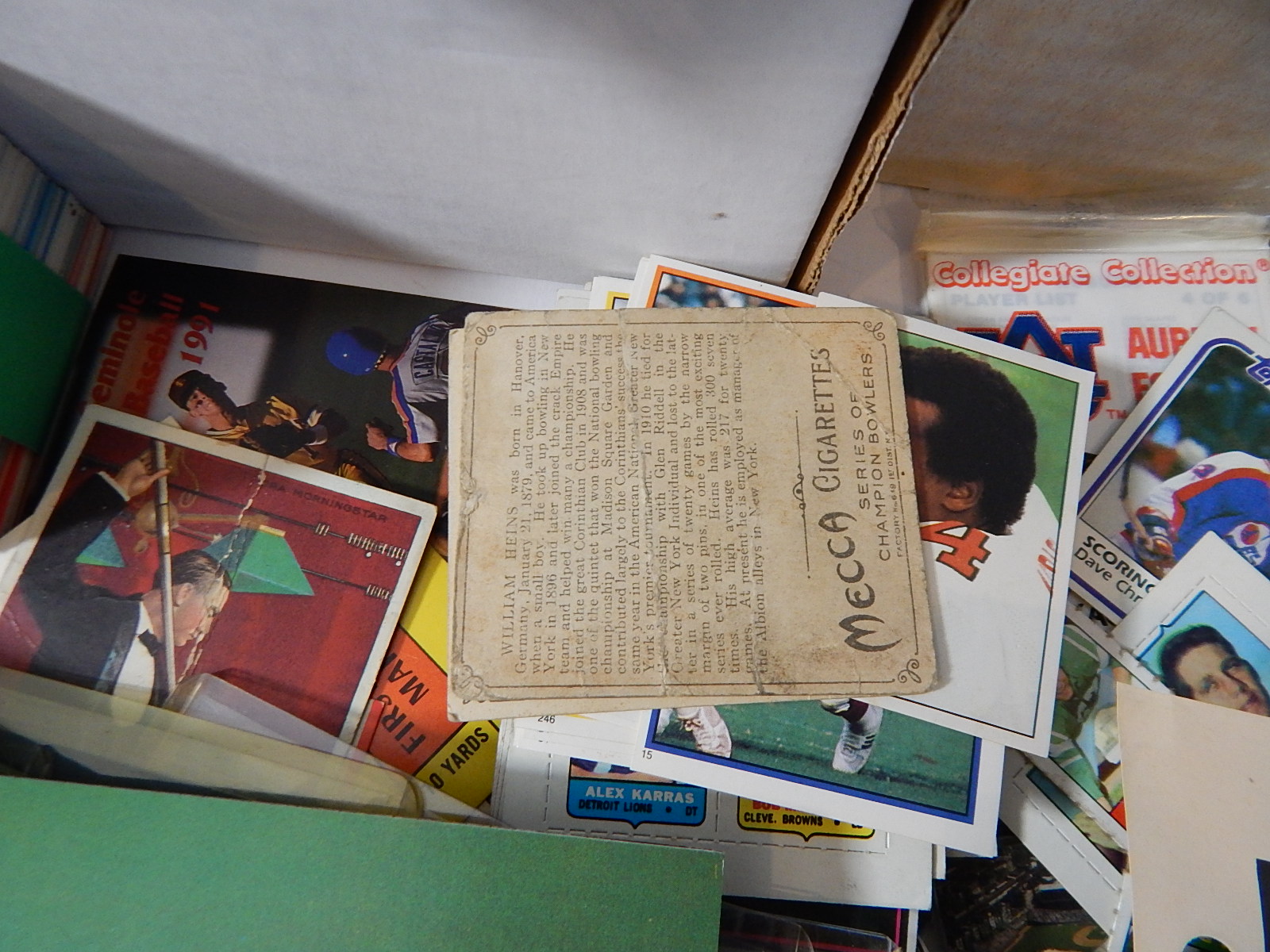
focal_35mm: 22
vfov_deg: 61.1
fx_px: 807
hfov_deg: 76.4
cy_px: 476
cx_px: 635
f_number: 3
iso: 400
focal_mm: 4
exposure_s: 1/60
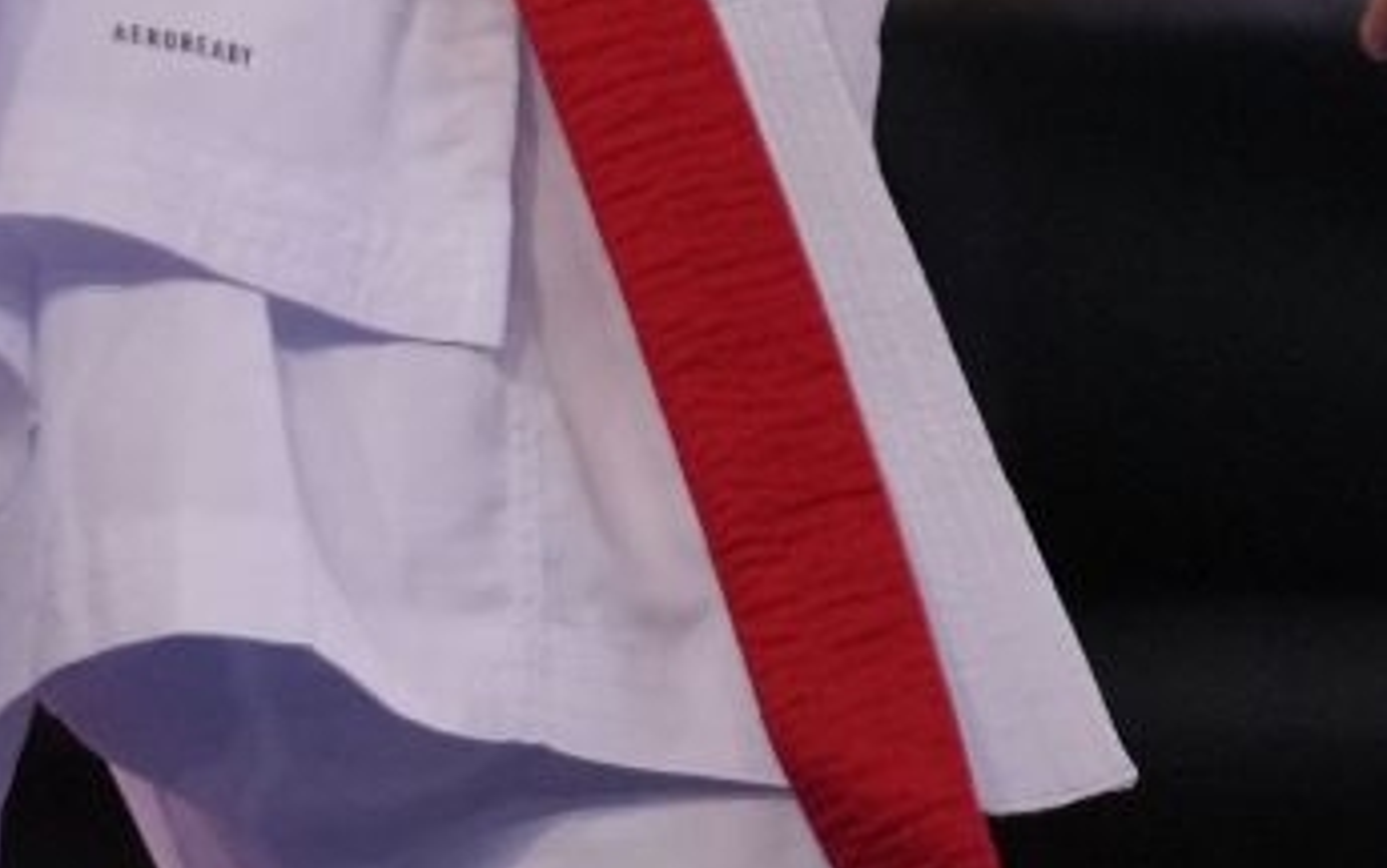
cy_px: -181
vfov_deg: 0.9
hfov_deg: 1.4
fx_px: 56123
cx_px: -2211
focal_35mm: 1484
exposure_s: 1/1000
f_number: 2.8
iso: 1600
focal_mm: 186
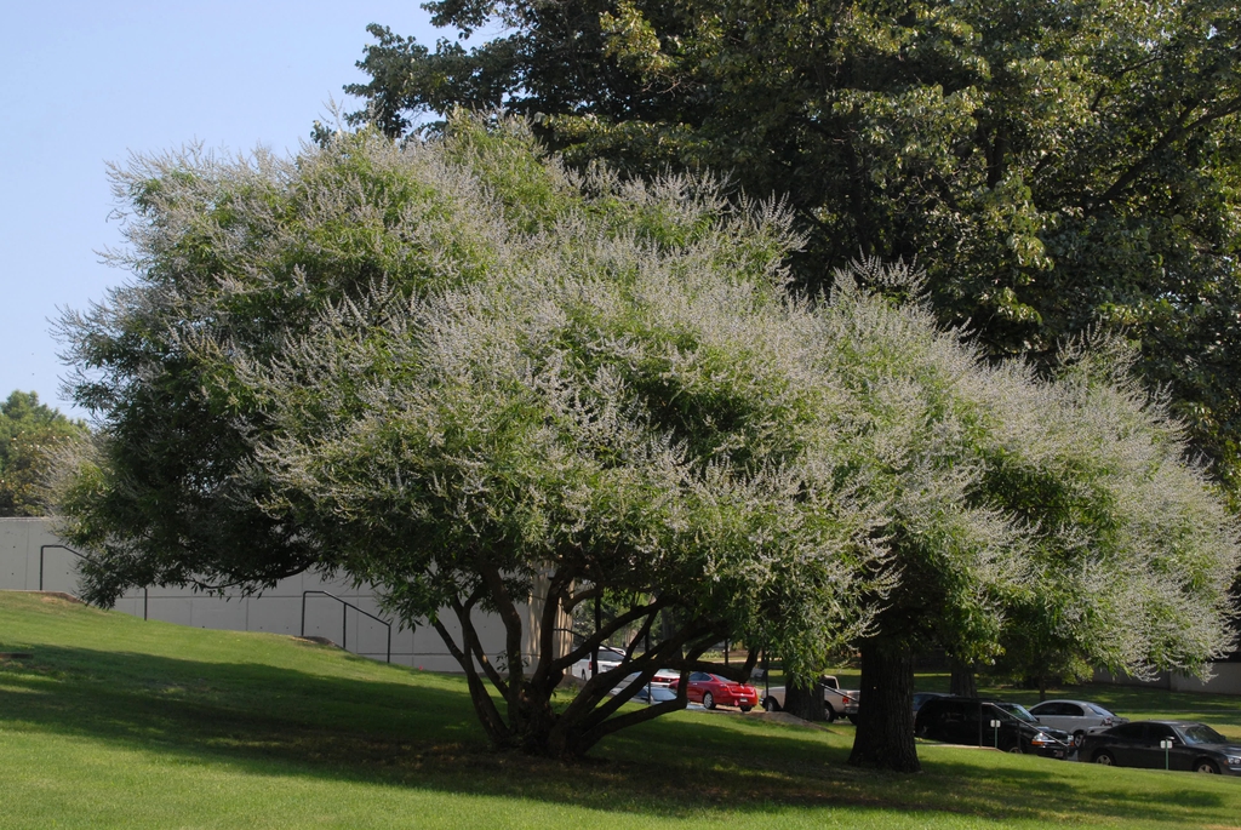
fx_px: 1967
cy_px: 415
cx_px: 620
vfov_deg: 23.8
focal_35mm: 57
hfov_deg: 35.0
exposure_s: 1/320
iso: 400
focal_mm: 38
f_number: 9
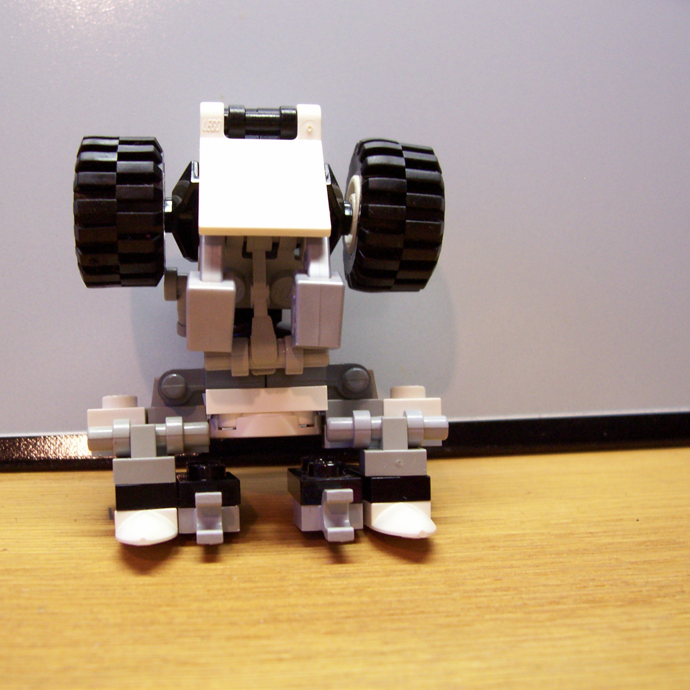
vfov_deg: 40.9
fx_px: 925
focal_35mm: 41
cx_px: 277
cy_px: 340
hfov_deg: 40.7
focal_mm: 5.6
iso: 145
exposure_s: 1/32
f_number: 2.7
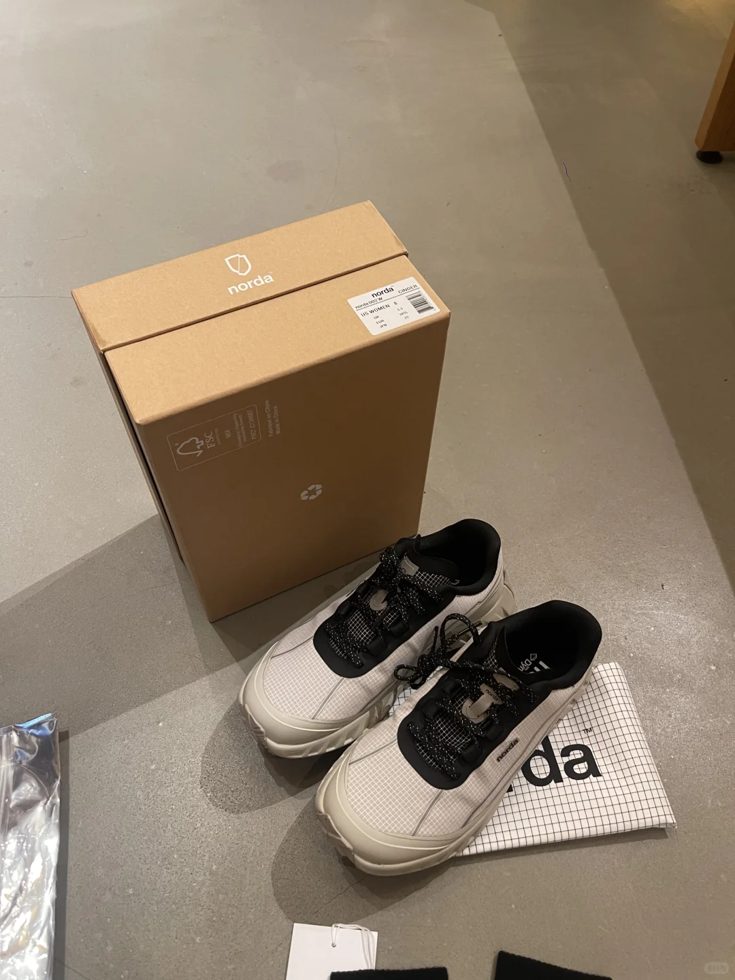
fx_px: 736
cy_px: 490
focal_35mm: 26
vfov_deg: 67.3
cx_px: 368
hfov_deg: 53.1
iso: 320
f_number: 1.6
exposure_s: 1/50
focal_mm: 5.1
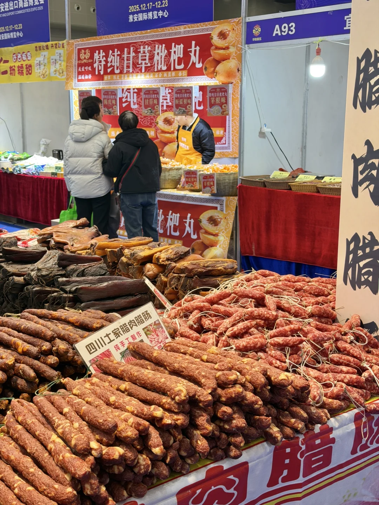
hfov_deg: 30.3
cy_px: 252
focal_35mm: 48
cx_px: 190
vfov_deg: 39.7
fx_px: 701
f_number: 1.78
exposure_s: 1/100
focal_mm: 6.76
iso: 100
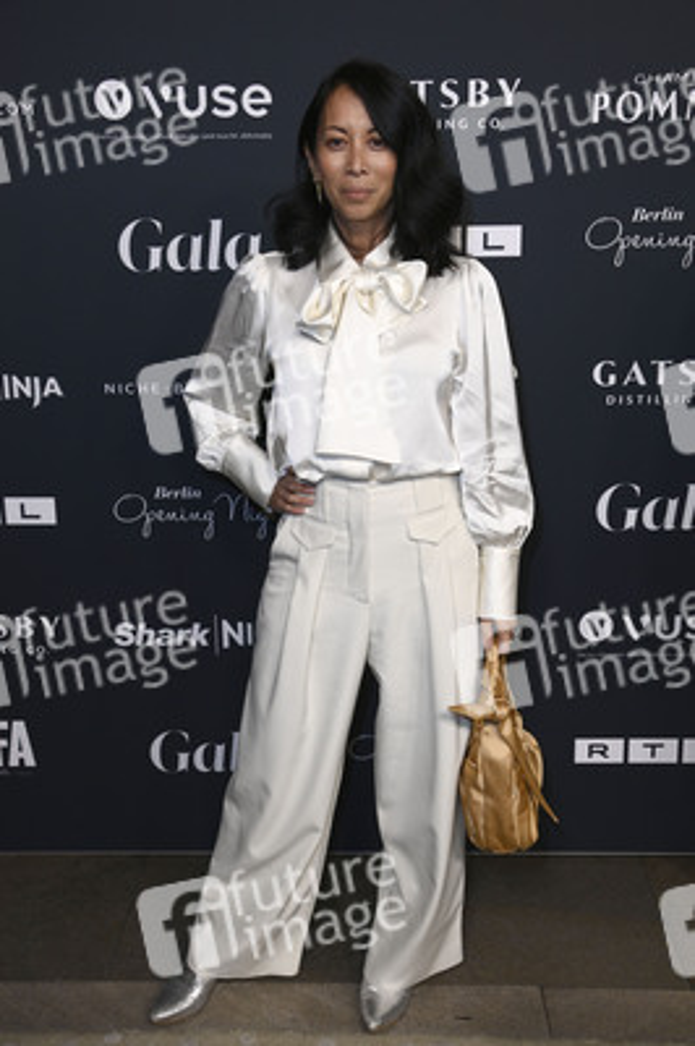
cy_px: 523
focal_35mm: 38
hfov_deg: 35.0
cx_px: 348
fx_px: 1102
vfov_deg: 50.7
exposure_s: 1/250
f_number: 5.6
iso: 800
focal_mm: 38
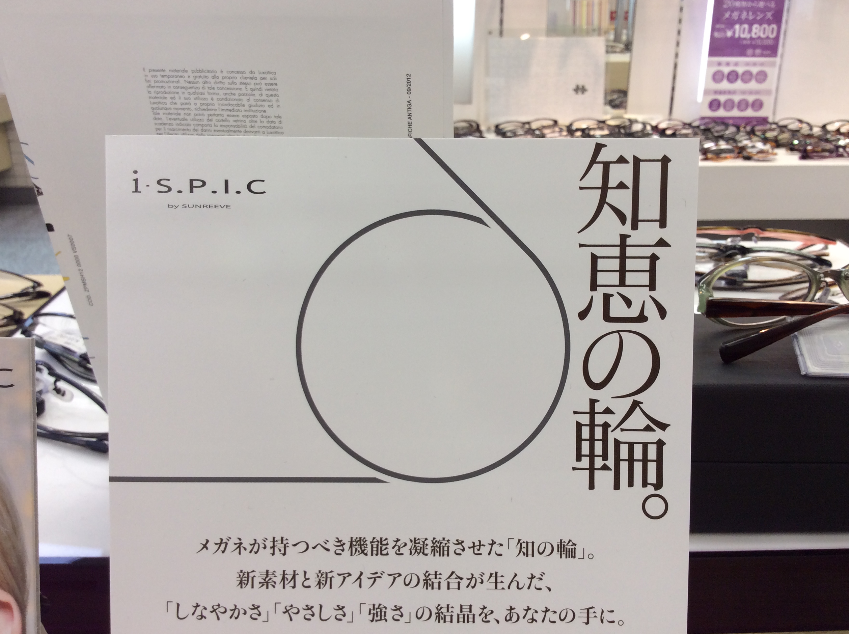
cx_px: 430
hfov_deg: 54.0
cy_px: 310
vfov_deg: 41.7
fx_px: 833
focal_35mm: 34
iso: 32
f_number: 2.4
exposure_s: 1/33
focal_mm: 3.3
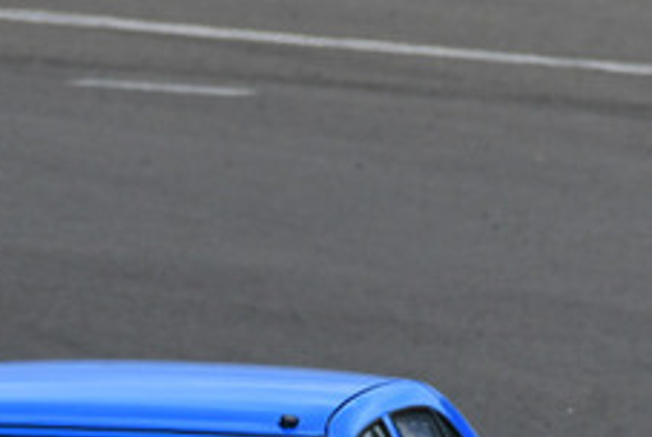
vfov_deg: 0.5
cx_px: 3
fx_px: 47838
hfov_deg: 0.8
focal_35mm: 2638
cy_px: 446
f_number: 10
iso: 200
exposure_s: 1/640
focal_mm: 500
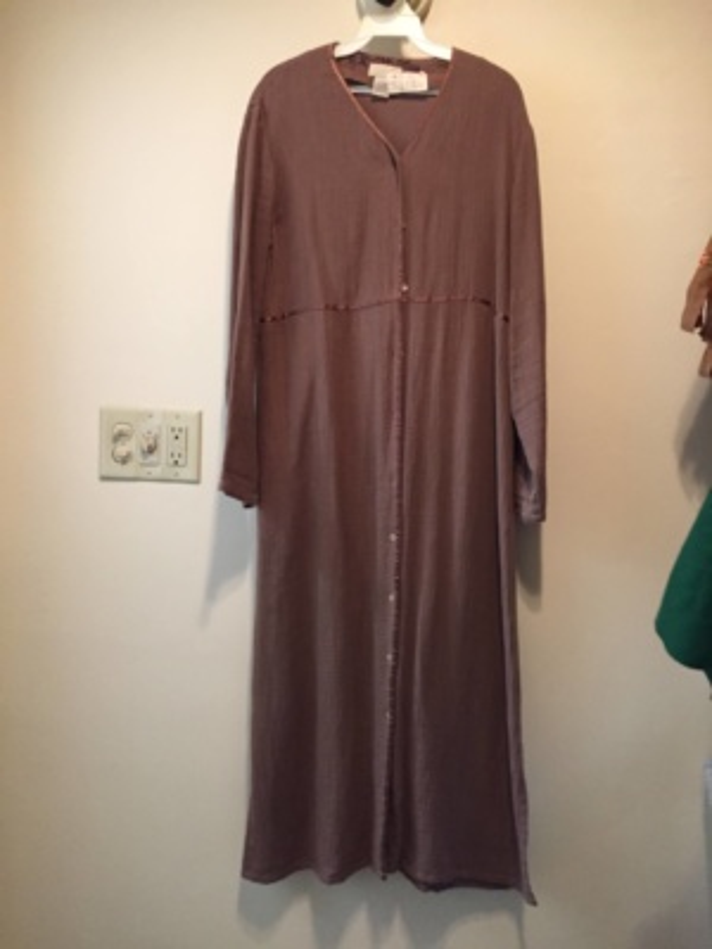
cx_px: 356
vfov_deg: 61.7
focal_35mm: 29
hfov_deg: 48.2
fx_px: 795
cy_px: 474
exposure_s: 1/30
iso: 250
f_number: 2.2
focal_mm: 4.15
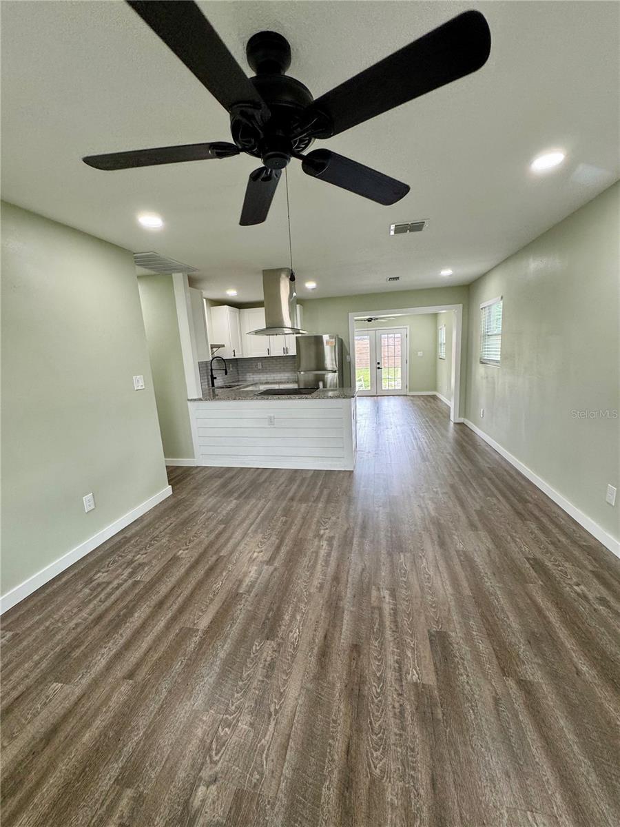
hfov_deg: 85.7
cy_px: 414
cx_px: 310
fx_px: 334
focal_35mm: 14
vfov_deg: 102.1
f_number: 2.2
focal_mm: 2.22
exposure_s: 1/120
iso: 160
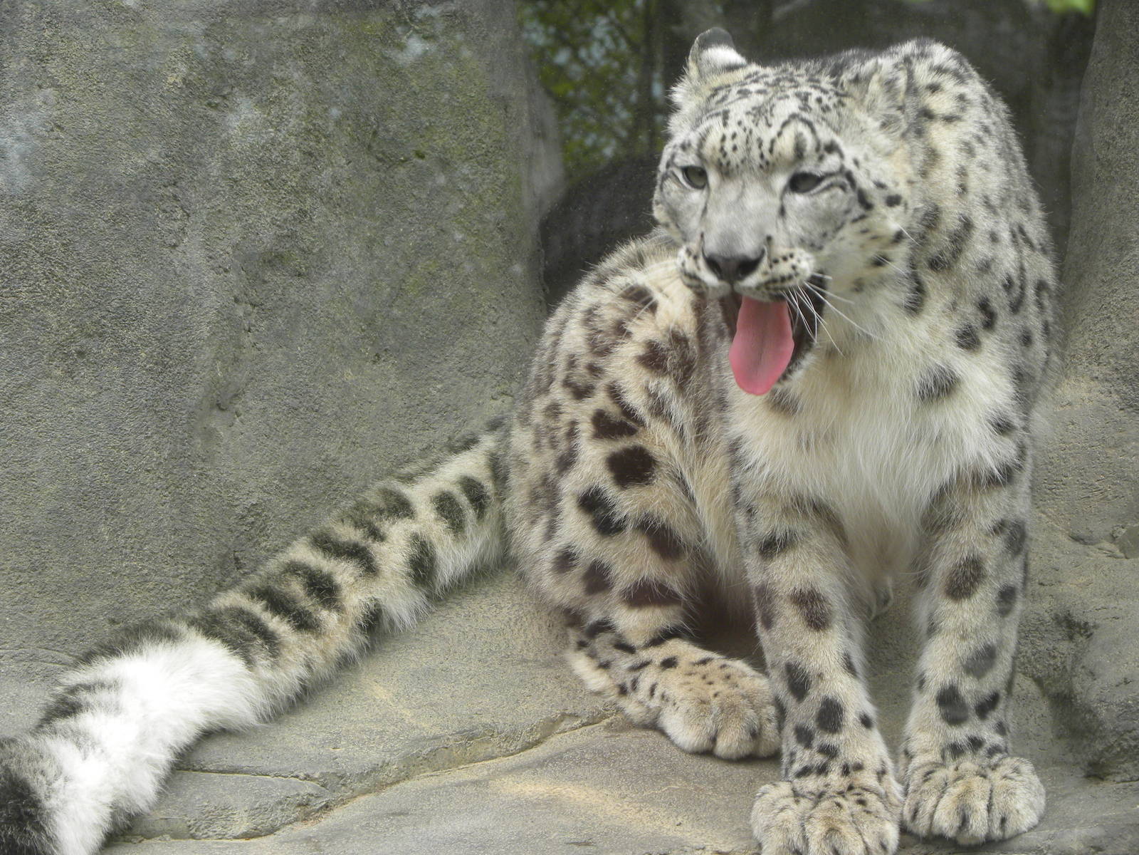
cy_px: 428
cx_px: 570
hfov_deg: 9.3
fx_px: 6976
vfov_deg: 7.0
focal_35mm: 212
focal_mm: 37.7
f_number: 4.5
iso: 106
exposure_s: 1/69.8
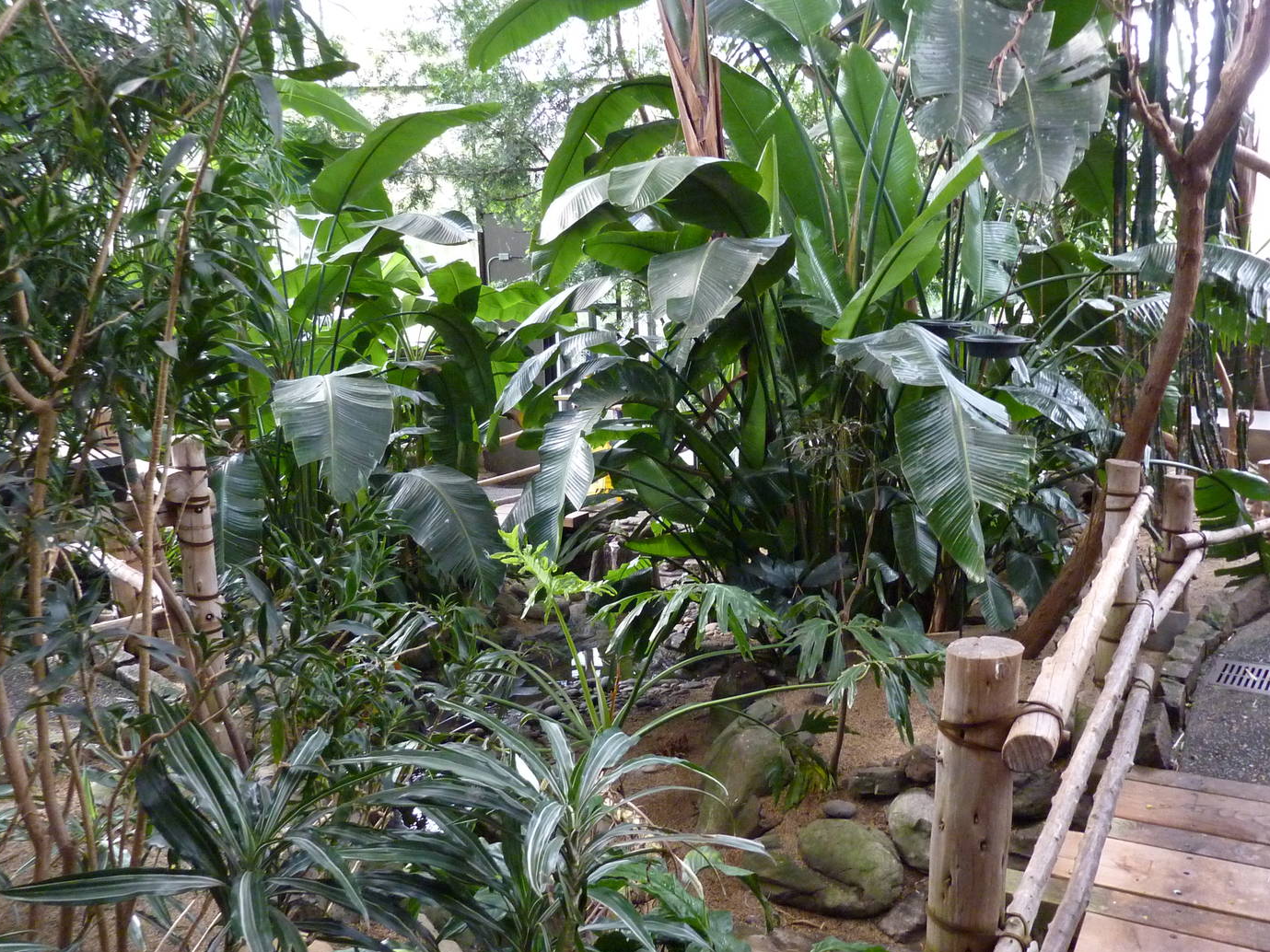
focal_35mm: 29
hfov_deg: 61.7
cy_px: 442
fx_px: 1064
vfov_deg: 48.2
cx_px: 623
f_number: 3.3
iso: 400
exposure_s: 1/40
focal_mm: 4.1
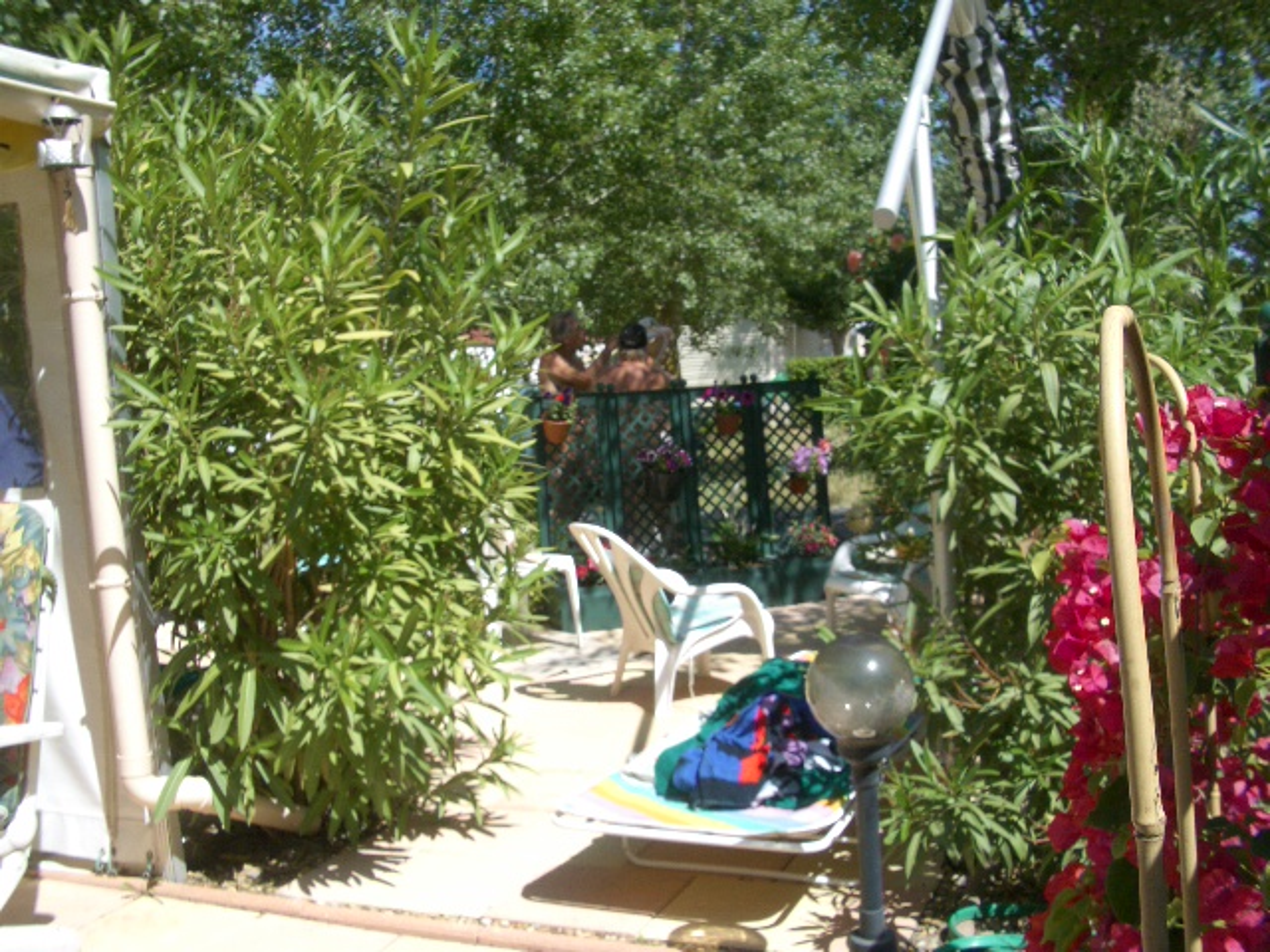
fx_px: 1284
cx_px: 635
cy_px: 476
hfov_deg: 52.6
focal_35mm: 35
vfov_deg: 40.7
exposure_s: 1/400
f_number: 4.3
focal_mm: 5.8
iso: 50
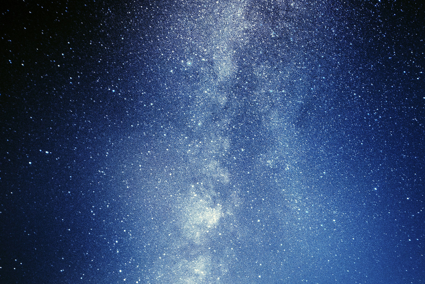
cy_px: 263
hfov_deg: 59.8
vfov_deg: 43.3
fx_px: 319
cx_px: 362
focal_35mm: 27
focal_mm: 14
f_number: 2.8
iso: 2000
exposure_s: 25
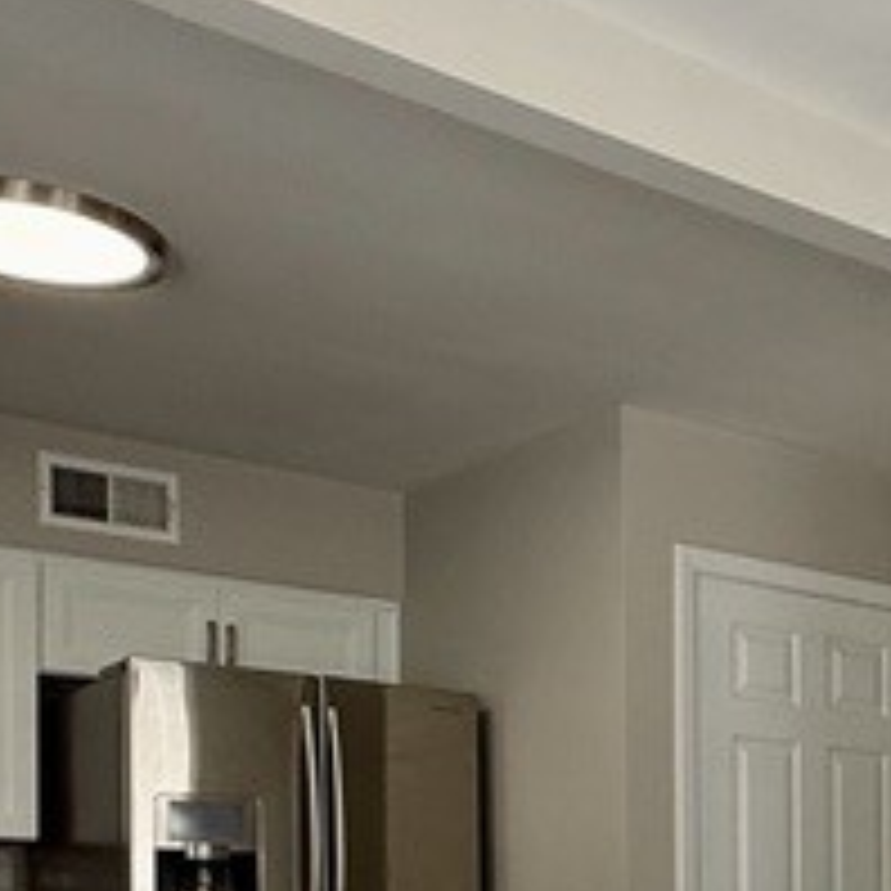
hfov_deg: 23.5
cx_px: 1179
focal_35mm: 64
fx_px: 1864
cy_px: 986
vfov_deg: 25.0
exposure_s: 1/99
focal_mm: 2.22
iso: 64
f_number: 2.2
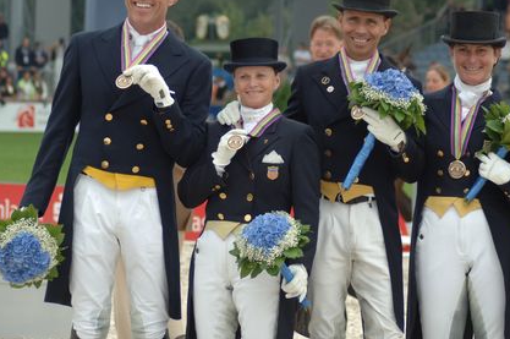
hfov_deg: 8.5
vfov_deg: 5.7
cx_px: 346
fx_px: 3421
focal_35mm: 242
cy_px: 130
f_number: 5.6
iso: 200
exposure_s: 1/250
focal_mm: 105
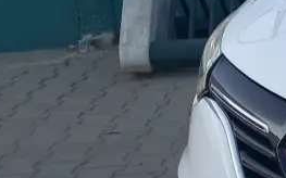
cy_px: 71
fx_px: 1223
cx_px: 699
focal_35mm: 157
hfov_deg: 11.1
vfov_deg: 8.3
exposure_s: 1/100
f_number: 1.8
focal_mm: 4
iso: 25
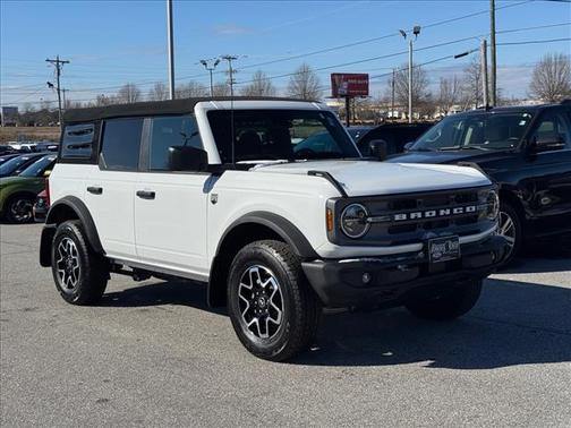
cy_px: 214
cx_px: 286
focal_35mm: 48
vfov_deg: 30.3
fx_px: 792
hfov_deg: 39.7
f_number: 1.78
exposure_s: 1/9009
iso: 64
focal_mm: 6.76
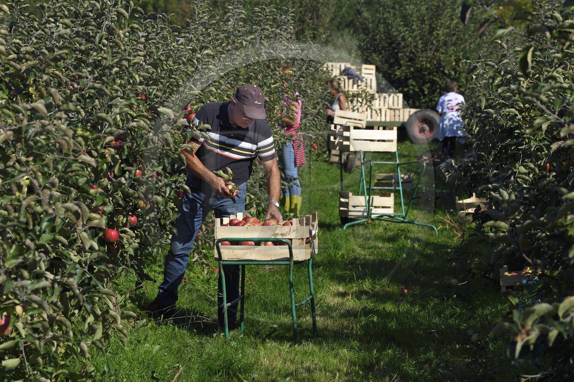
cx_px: 287
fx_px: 3186
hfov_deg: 10.3
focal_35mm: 200
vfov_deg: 6.9
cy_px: 191
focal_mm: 200
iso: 200
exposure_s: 1/250
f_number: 13
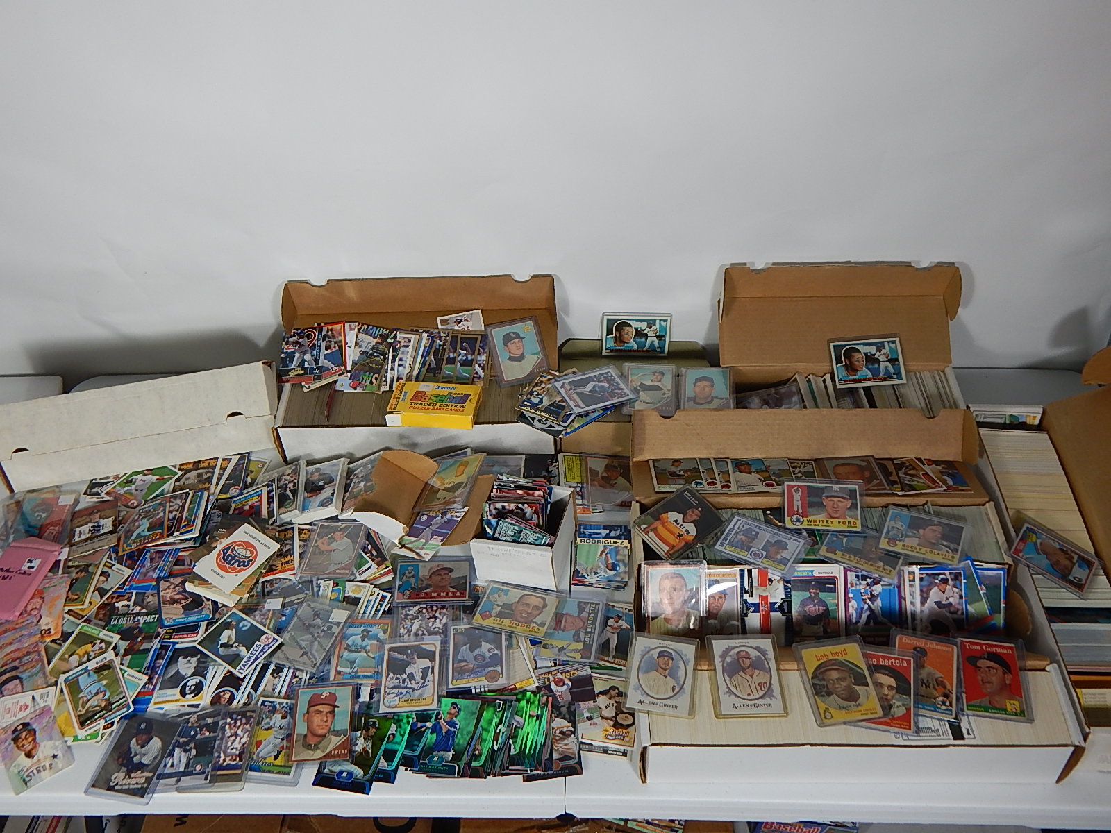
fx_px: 1091
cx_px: 556
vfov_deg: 41.8
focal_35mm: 34
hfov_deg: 54.0
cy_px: 416
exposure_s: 1/30
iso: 125
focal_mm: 6.1
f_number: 3.3
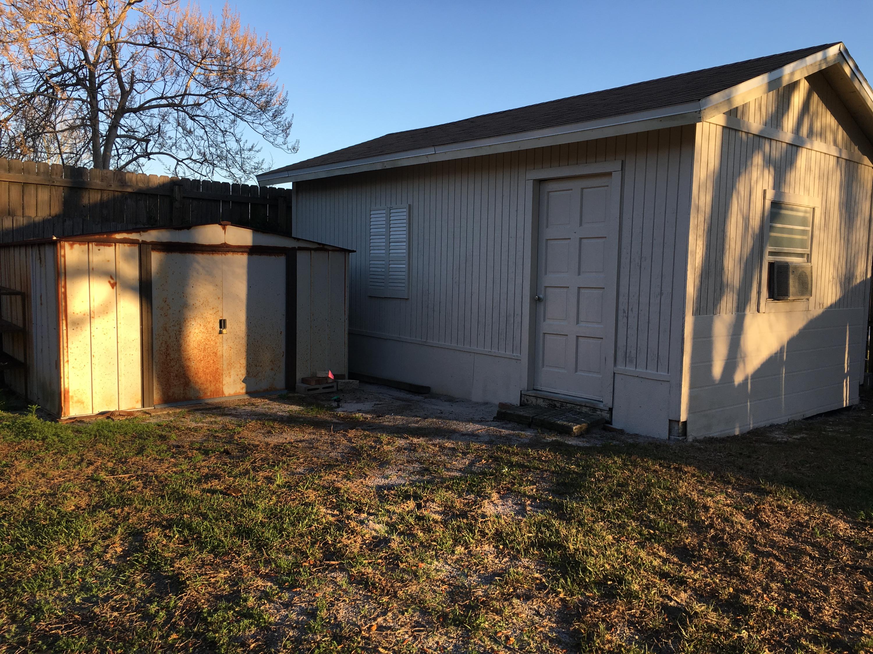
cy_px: 327
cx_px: 436
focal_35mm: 29
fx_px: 731
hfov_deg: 61.7
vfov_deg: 48.2
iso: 25
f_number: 2.2
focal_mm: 4.15
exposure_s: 1/460
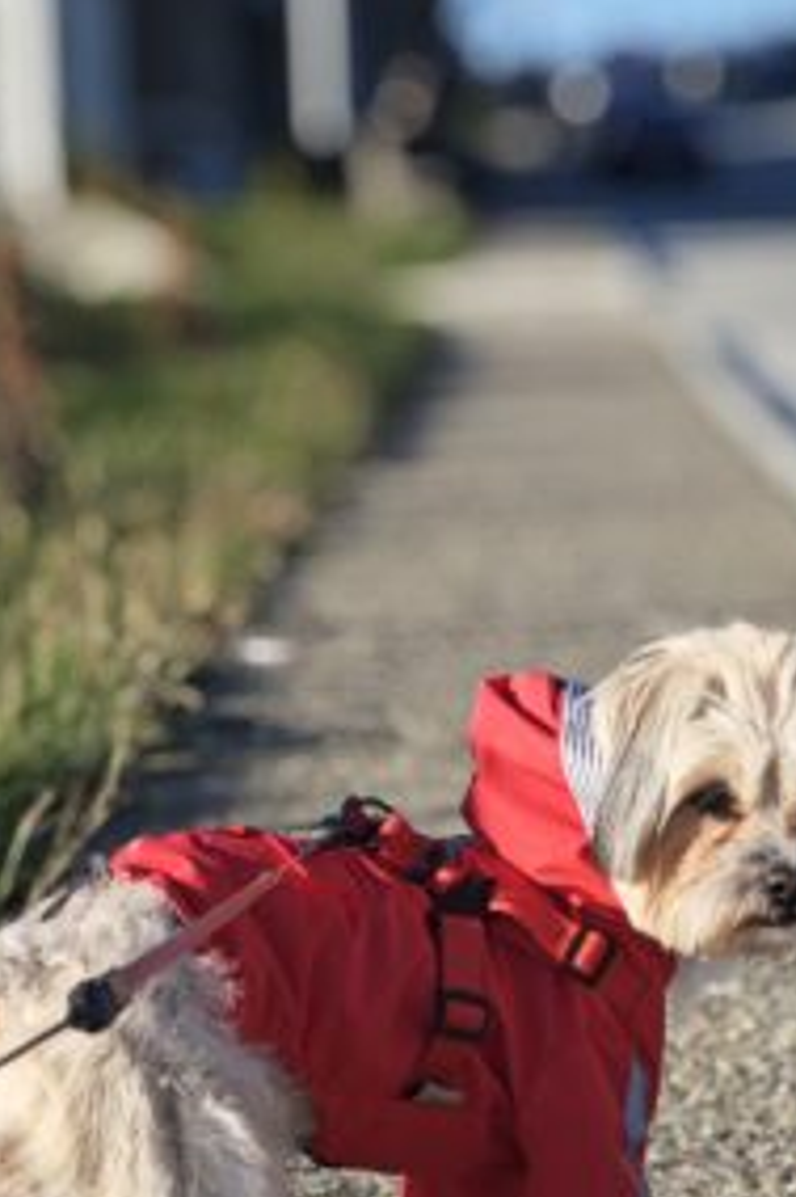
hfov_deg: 12.4
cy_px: 936
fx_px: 3653
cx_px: 495
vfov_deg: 18.4
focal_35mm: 110
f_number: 2
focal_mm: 9
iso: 50
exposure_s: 1/370
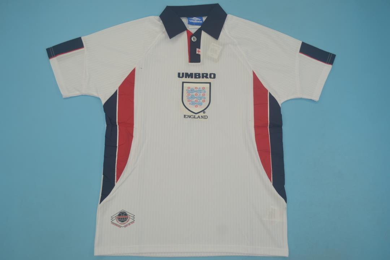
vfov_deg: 40.0
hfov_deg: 57.2
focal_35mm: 33
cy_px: 130
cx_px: 195
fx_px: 357
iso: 200
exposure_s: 1/200
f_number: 4
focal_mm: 22
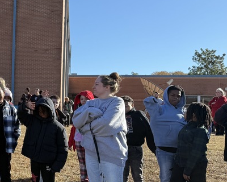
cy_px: 92
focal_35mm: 60
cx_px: -57
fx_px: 403
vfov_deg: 25.4
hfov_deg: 27.1
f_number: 1.78
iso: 80
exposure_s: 1/2053
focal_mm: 6.76
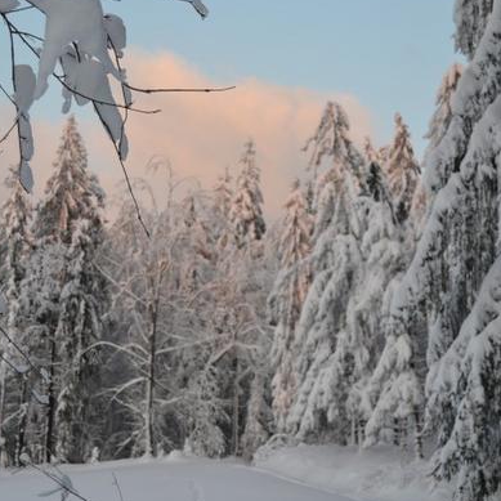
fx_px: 1375
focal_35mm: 84
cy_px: 257
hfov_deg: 20.6
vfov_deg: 20.6
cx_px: 194
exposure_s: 1/125
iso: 140
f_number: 5.6
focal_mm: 40
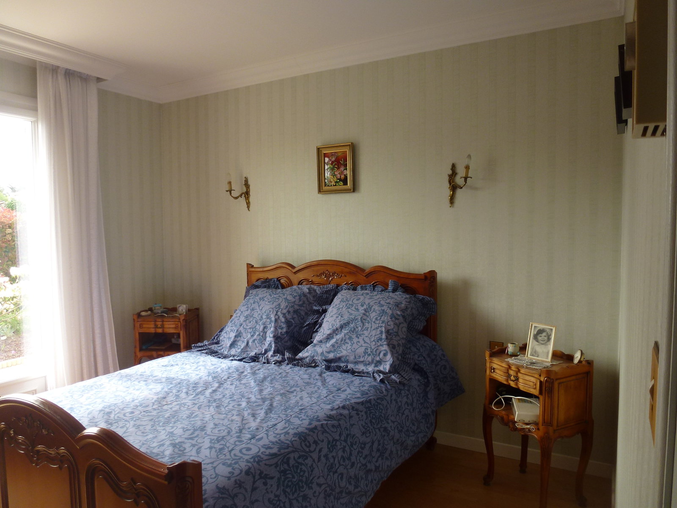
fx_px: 469
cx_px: 338
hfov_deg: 71.6
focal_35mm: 24
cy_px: 254
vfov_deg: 56.8
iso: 100
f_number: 3.3
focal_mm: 4.3
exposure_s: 1/100
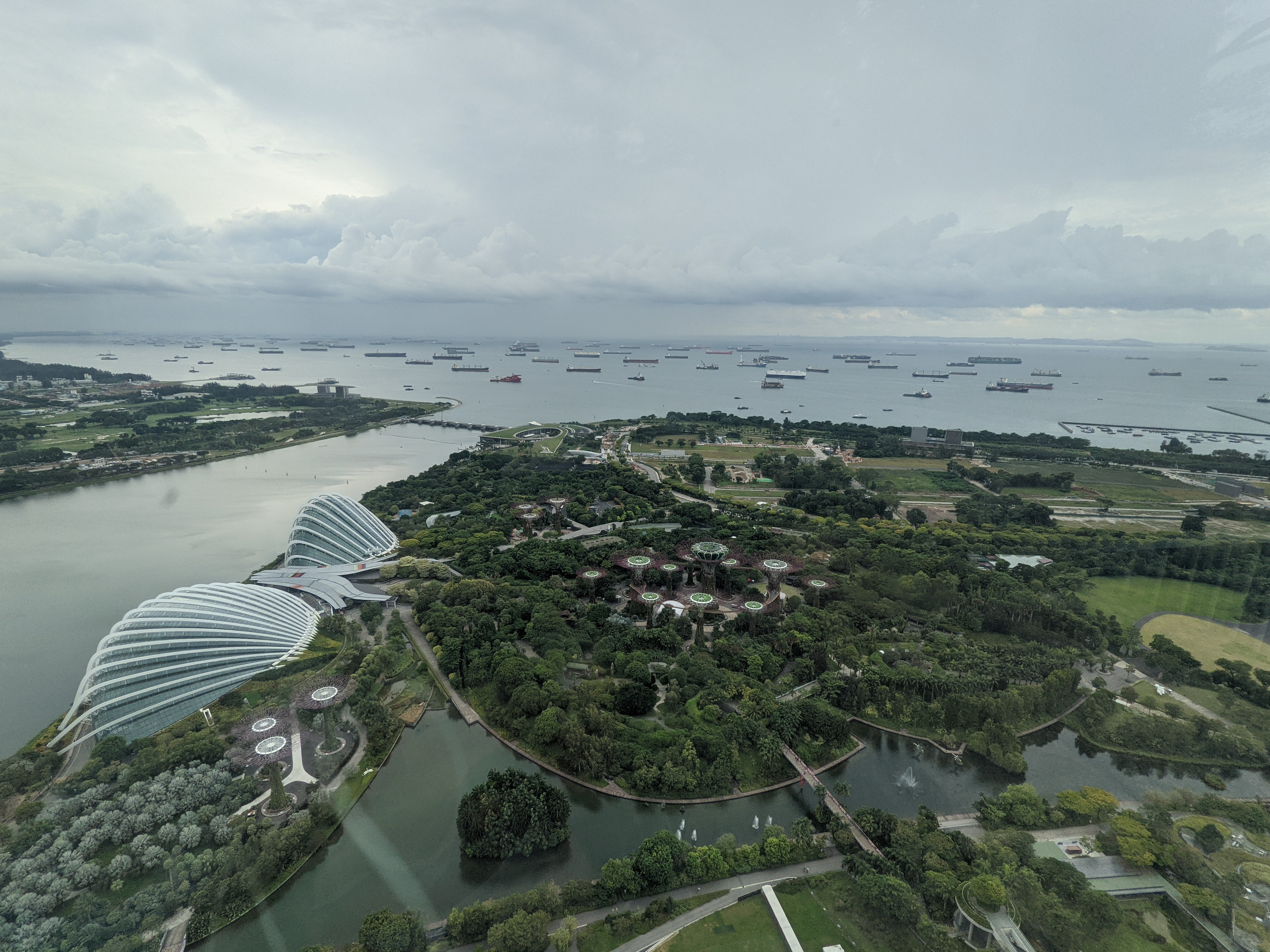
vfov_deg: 78.1
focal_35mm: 16
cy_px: 476
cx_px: 635
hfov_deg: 94.5
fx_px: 587
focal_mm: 2.22
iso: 39
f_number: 2.2
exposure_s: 1/693
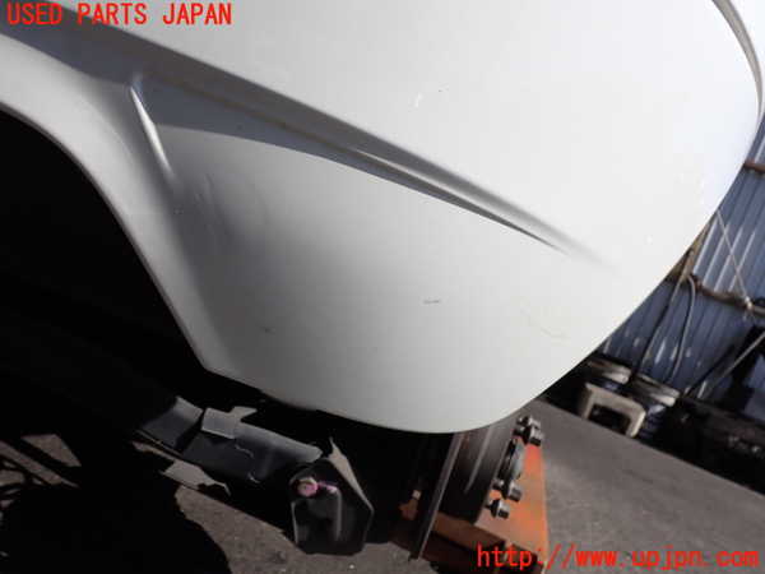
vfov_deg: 46.8
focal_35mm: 30
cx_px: 382
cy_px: 287
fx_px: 663
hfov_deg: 60.0
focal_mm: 5.4
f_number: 9
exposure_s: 1/200
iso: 100
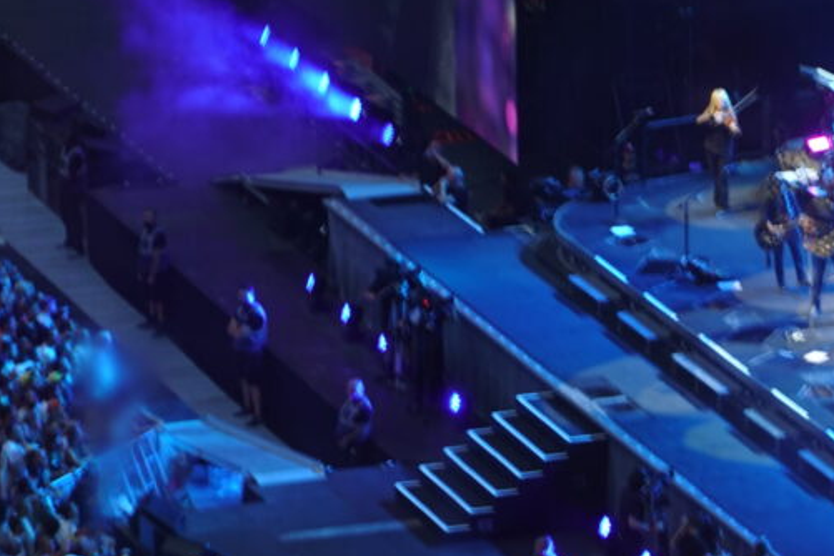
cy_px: 329
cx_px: 713
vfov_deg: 3.5
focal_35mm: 395
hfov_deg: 5.2
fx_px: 9150
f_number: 4.5
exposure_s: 1/5
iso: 100
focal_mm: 72
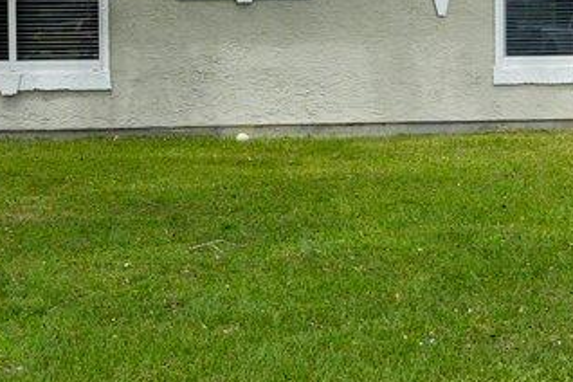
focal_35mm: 103
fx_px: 1639
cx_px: 494
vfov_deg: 13.2
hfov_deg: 19.5
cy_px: 60
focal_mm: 16
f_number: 9
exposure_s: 1/100
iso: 100
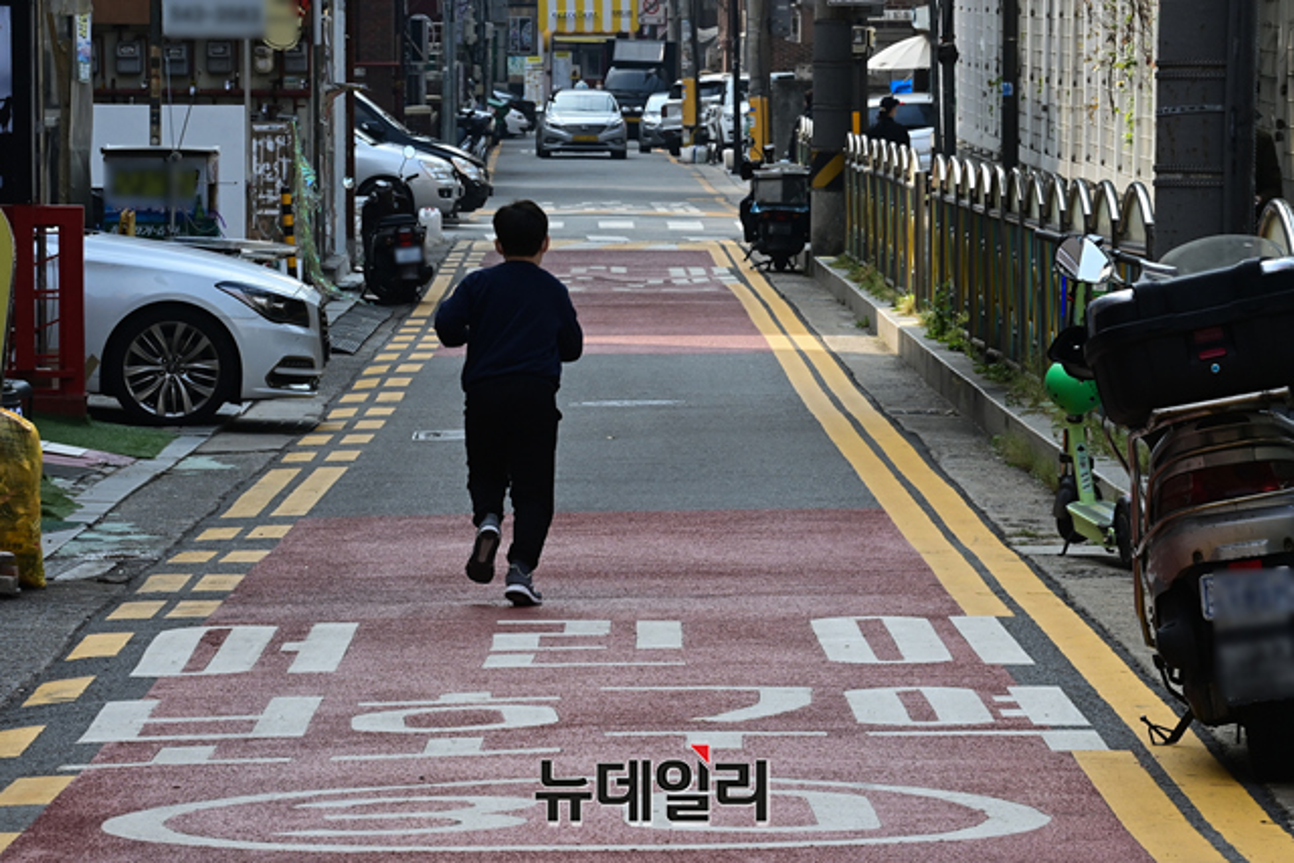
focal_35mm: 200
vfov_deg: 6.9
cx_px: 647
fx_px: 7190
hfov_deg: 10.3
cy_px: 432
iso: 2500
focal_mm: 200
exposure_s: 1/250
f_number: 25
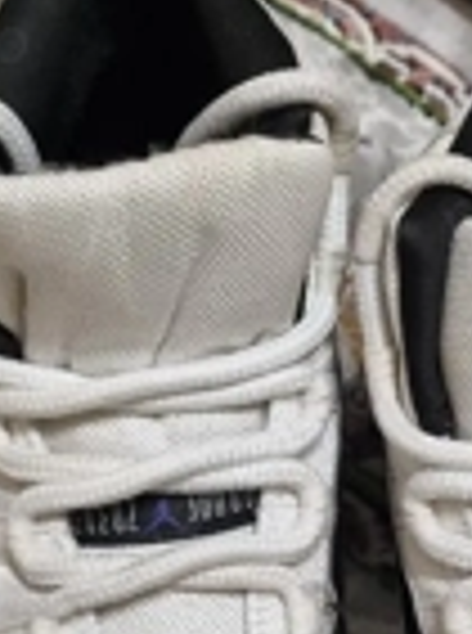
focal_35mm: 74
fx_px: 1352
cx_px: 324
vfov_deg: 25.8
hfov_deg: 19.7
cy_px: 535
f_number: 1.8
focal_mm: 5.4
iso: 800
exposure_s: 1/50
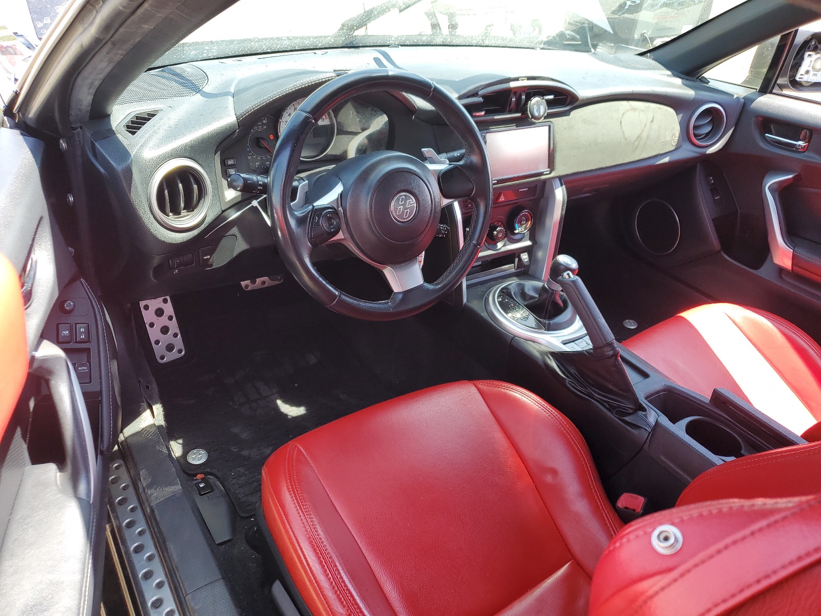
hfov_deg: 67.3
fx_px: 617
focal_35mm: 26
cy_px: 308
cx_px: 410
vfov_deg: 53.1
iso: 50
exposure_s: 1/196
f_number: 1.5
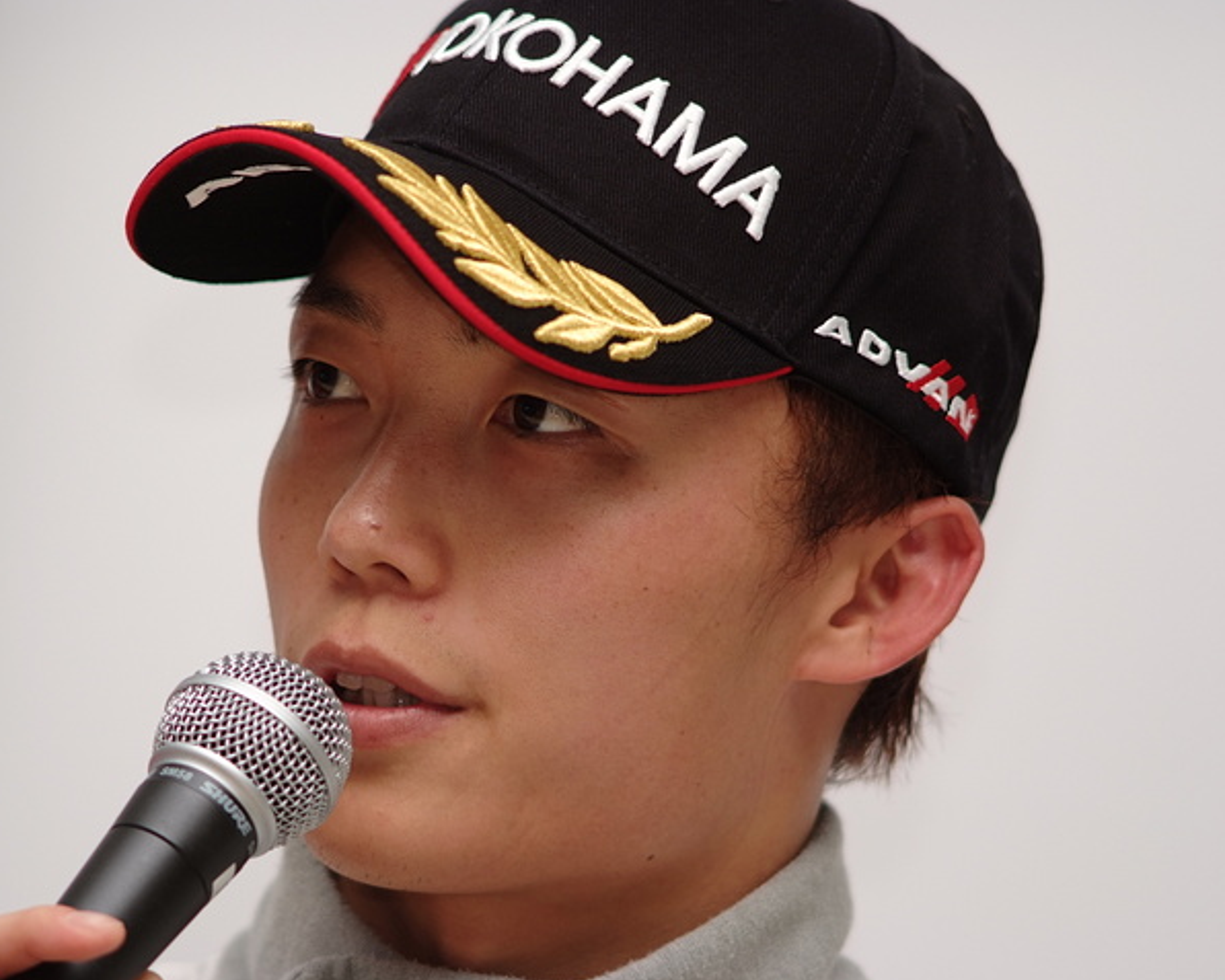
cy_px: 491
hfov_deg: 6.3
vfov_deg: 5.1
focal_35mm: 306
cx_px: 487
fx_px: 11096
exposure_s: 1/250
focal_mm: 180
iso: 200
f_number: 2.8
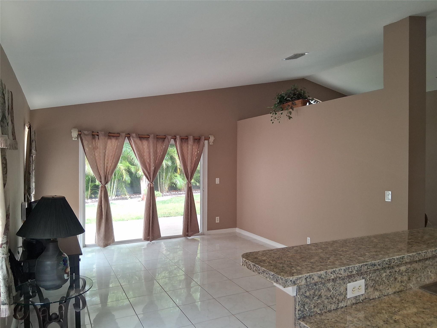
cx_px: 218
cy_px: 164
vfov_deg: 53.1
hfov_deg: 67.3
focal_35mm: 26
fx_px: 328
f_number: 1.8
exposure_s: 1/50
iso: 25
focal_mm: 3.98
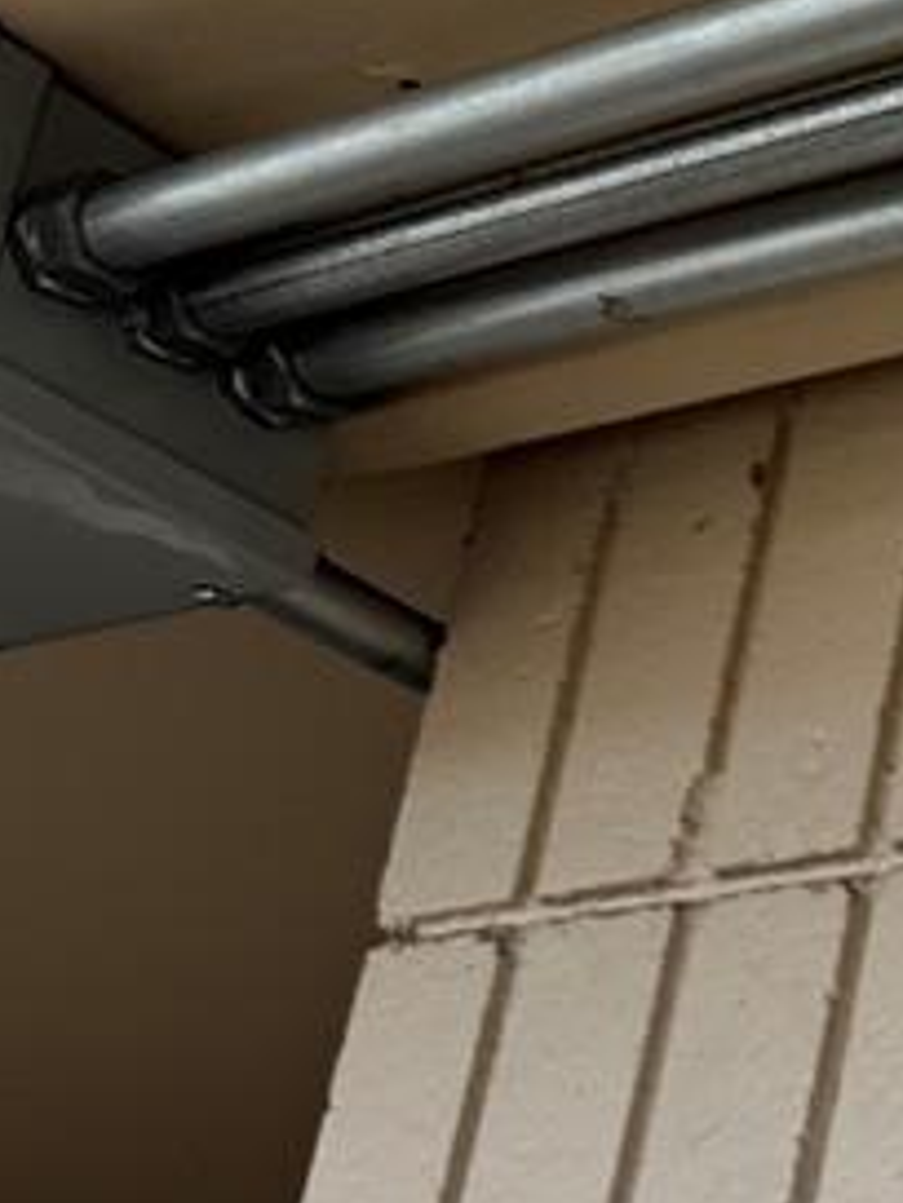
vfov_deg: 18.5
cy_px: 787
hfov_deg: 12.3
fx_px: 3687
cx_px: 1810
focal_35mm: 106
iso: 80
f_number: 1.78
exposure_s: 1/912
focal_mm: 6.76
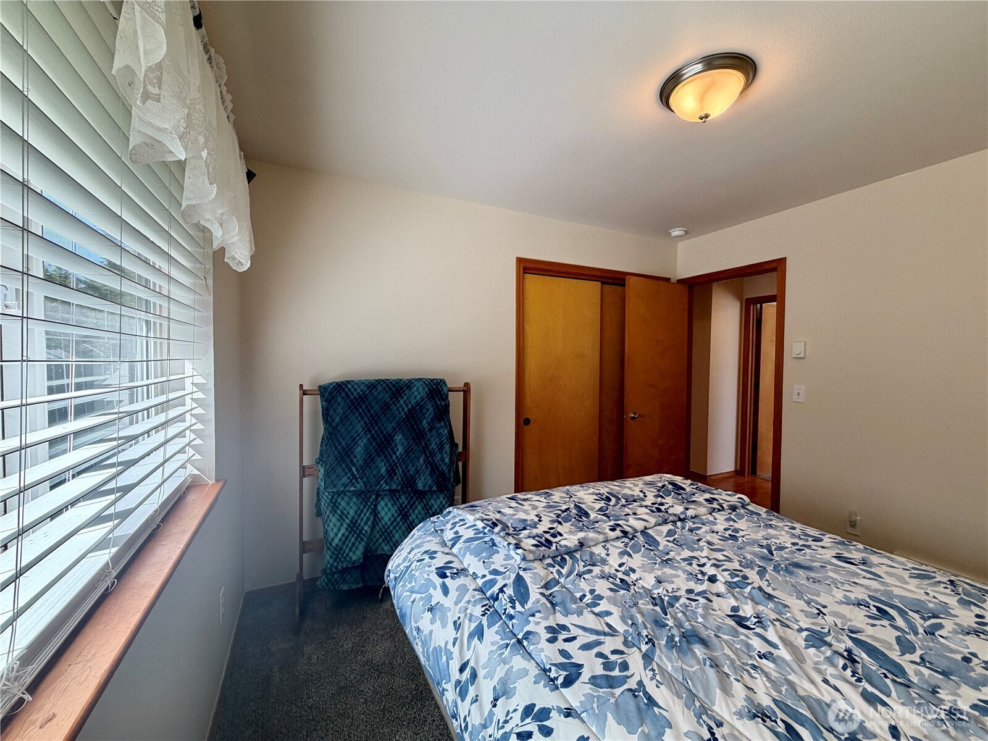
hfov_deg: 102.1
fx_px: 400
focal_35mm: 14
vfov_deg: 85.7
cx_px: 494
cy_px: 370
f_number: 2.2
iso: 64
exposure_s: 1/120
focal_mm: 2.22
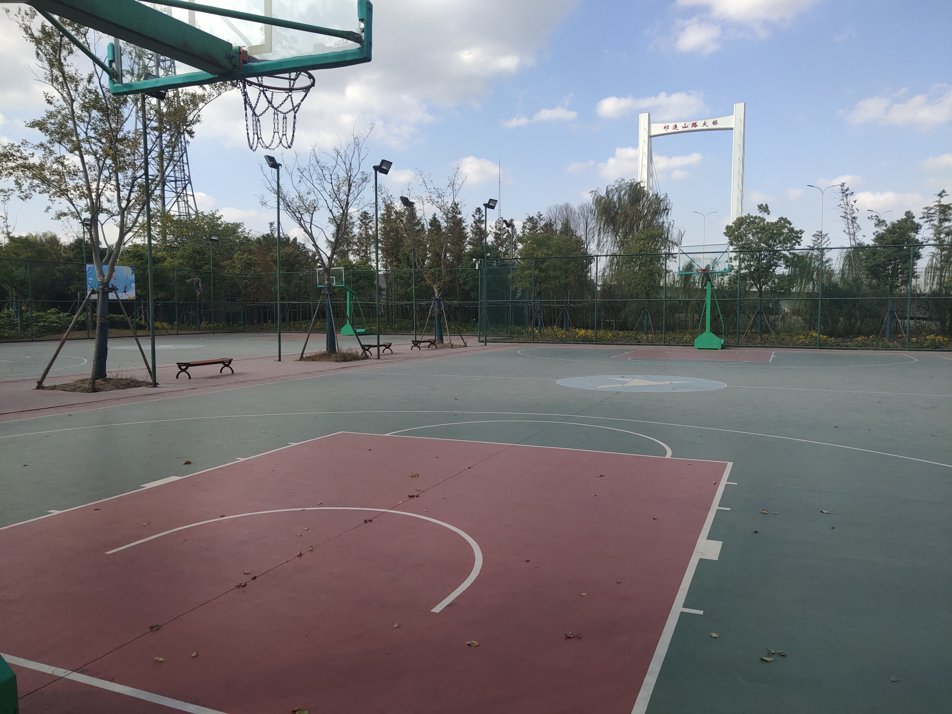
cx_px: 476
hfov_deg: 60.0
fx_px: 825
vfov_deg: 46.8
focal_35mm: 30
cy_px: 357
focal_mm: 4.35
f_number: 1.79
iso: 50
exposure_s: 1/1746
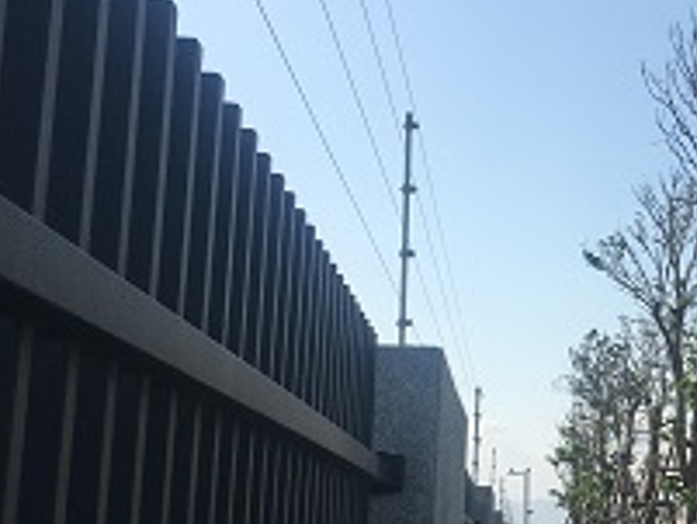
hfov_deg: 24.6
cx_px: 818
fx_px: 1451
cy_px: 297
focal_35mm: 72
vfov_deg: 20.5
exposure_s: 1/2404
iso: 25
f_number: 2.2
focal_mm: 4.15
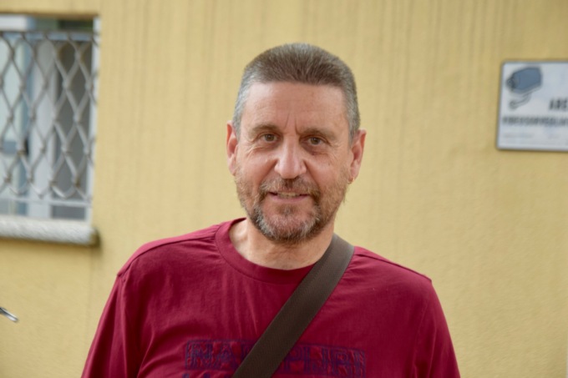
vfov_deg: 11.4
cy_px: 189
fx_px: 1893
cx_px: 284
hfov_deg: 17.1
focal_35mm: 120
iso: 400
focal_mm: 80
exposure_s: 1/125
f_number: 5.3
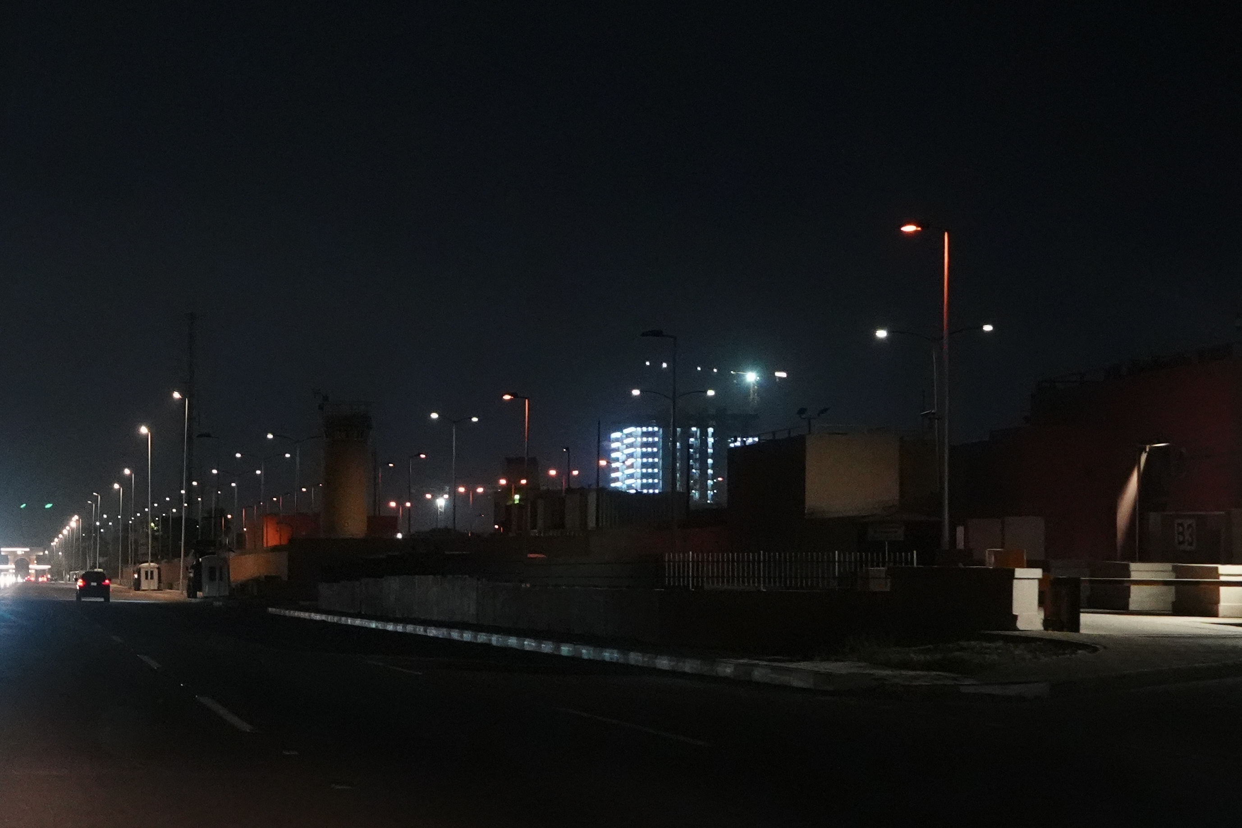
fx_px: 1207
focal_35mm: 35
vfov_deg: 37.9
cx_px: 621
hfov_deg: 54.4
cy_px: 414
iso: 10000
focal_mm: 35
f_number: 2.8
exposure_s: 1/200
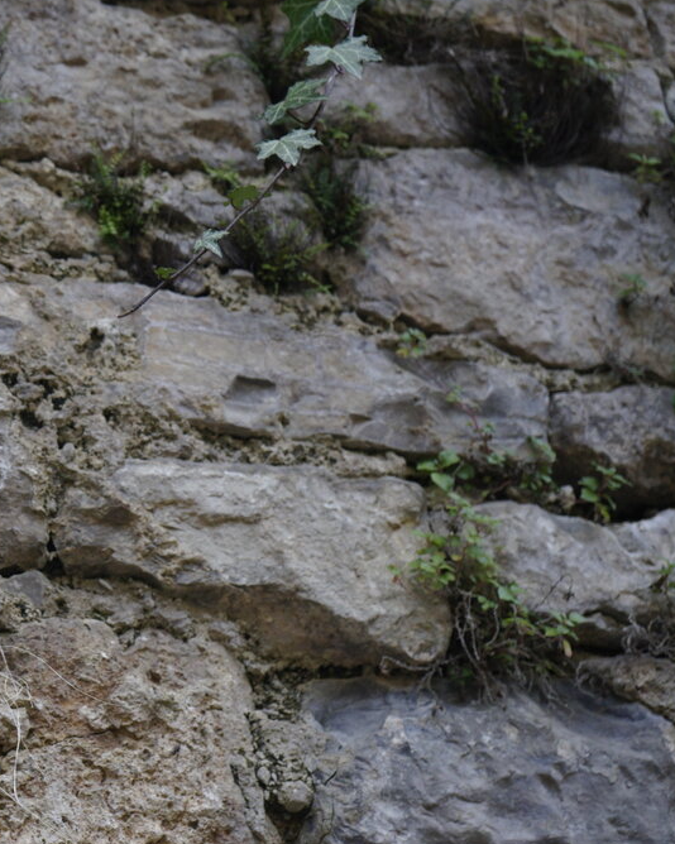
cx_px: -29
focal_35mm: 86
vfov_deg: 22.2
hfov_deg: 17.4
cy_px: 466
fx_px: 2149
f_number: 5
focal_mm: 51
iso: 1000
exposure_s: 1/100
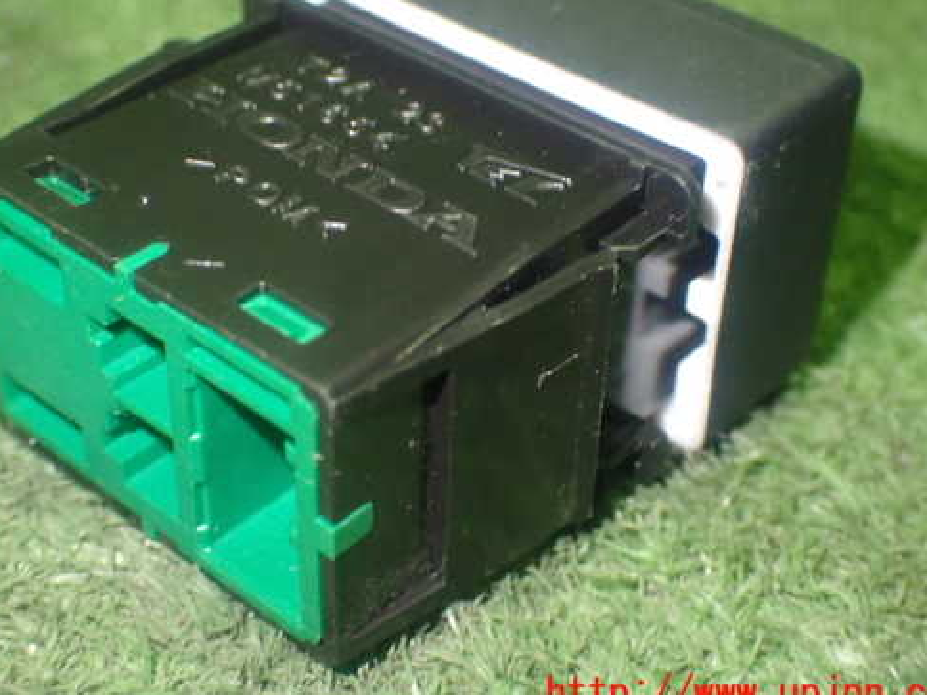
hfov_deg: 31.2
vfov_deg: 23.6
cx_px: 404
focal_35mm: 62
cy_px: 287
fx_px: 1660
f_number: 3.2
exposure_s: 1/30
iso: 800
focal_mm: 9.01
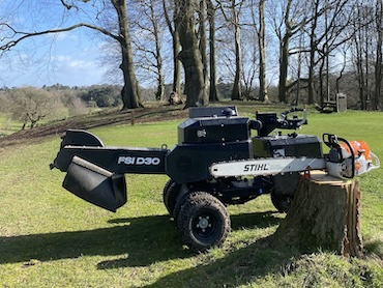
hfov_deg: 67.3
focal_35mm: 26
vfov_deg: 53.1
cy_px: 144
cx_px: 192
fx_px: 288
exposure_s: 1/1093
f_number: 1.8
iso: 32
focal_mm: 4.25
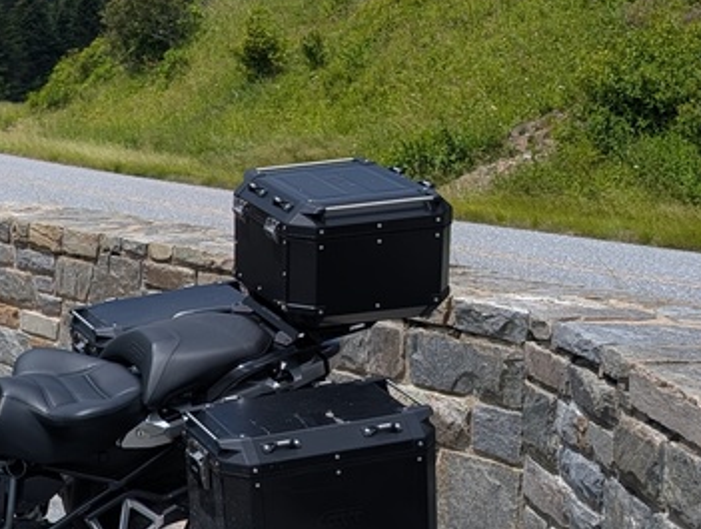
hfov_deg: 19.3
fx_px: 1665
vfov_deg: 18.1
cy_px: 234
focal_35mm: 82
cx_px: -475
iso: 22
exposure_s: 1/1527
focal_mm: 6.9
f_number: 1.68
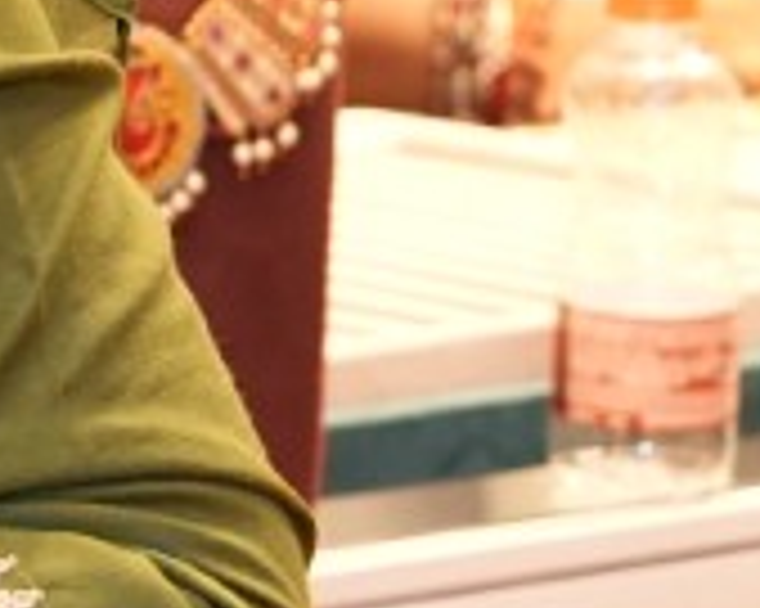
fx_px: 7758
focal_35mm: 345
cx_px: -1657
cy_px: -313
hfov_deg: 5.2
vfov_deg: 4.5
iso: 1600
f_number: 5
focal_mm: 44.4
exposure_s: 1/125
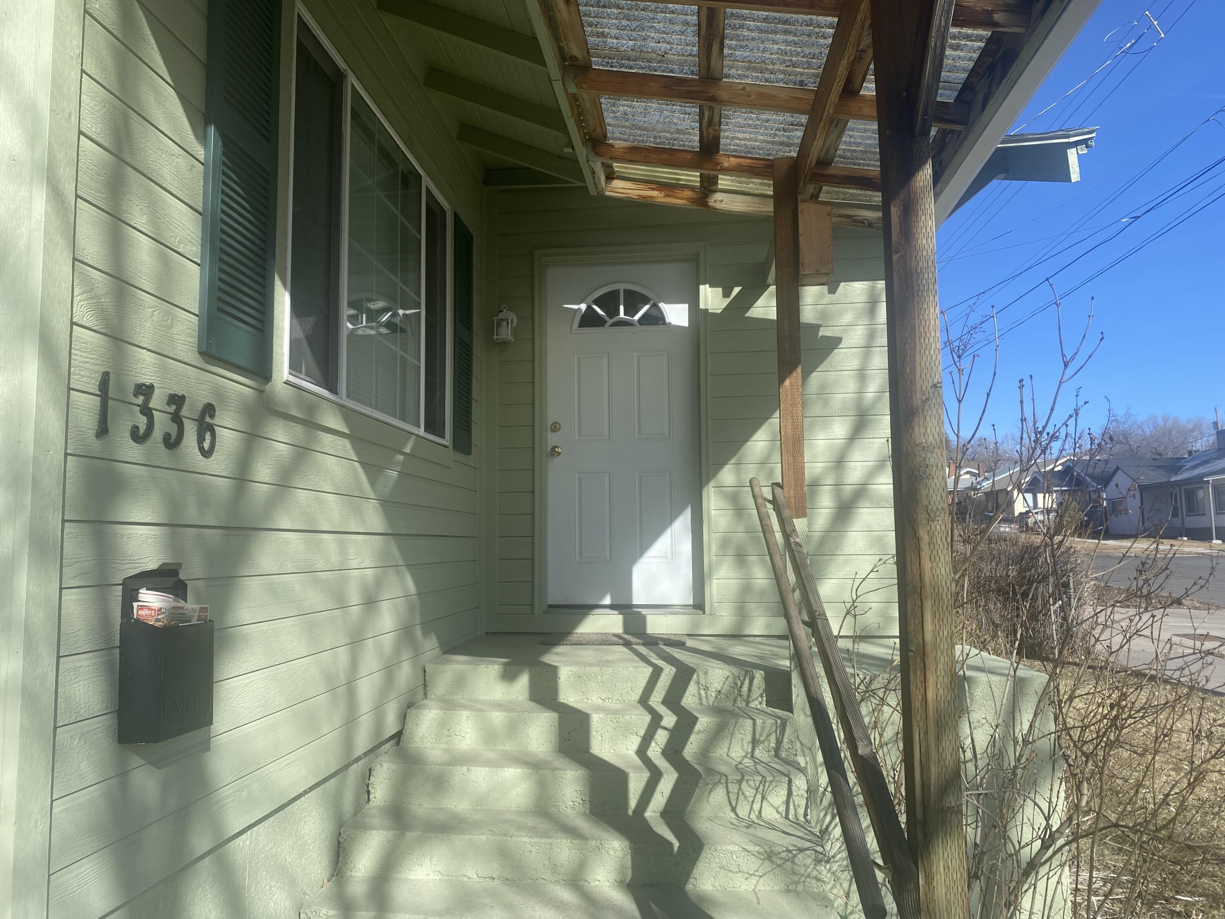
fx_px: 920
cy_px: 460
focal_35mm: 26
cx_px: 612
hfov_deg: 67.3
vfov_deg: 53.1
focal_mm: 4.25
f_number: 1.8
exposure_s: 1/2105
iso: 32
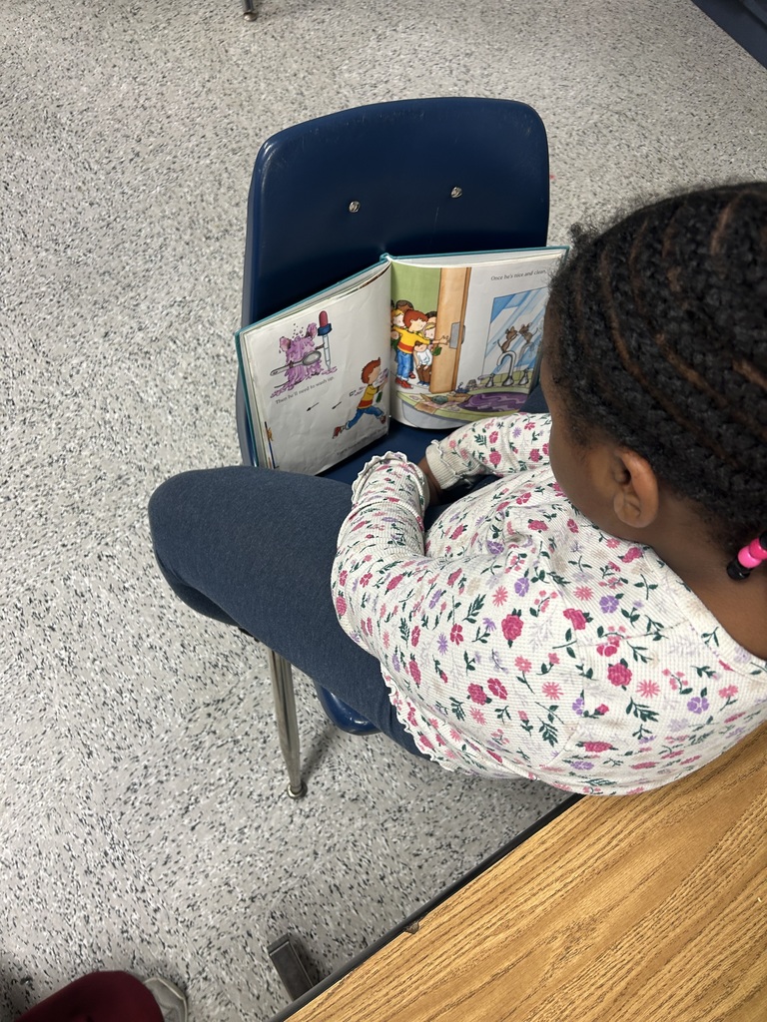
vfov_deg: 67.3
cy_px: 511
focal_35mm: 26
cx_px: 384
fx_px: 768
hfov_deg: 53.1
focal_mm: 5.7
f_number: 1.5
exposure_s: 1/60
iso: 80
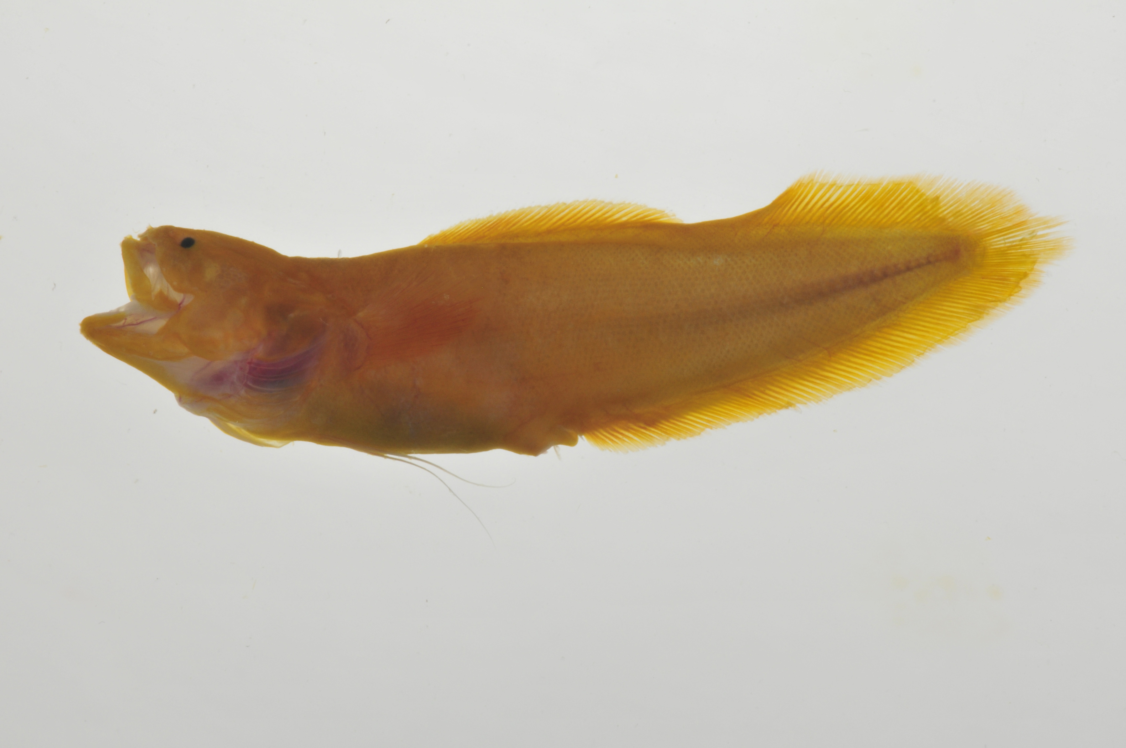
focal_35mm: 158
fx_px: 4920
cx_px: 563
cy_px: 374
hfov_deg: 13.1
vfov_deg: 8.7
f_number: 36
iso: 200
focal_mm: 105
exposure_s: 1/60
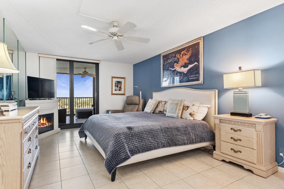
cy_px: 98
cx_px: 130
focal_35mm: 18
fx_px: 142
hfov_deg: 89.8
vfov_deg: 67.3
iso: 100
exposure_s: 1/5
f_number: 8
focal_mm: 15
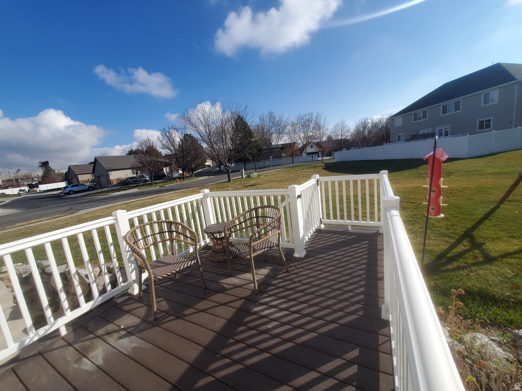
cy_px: 196
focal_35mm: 13
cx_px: 261
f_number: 2.2
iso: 50
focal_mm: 1.8
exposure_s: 1/1276
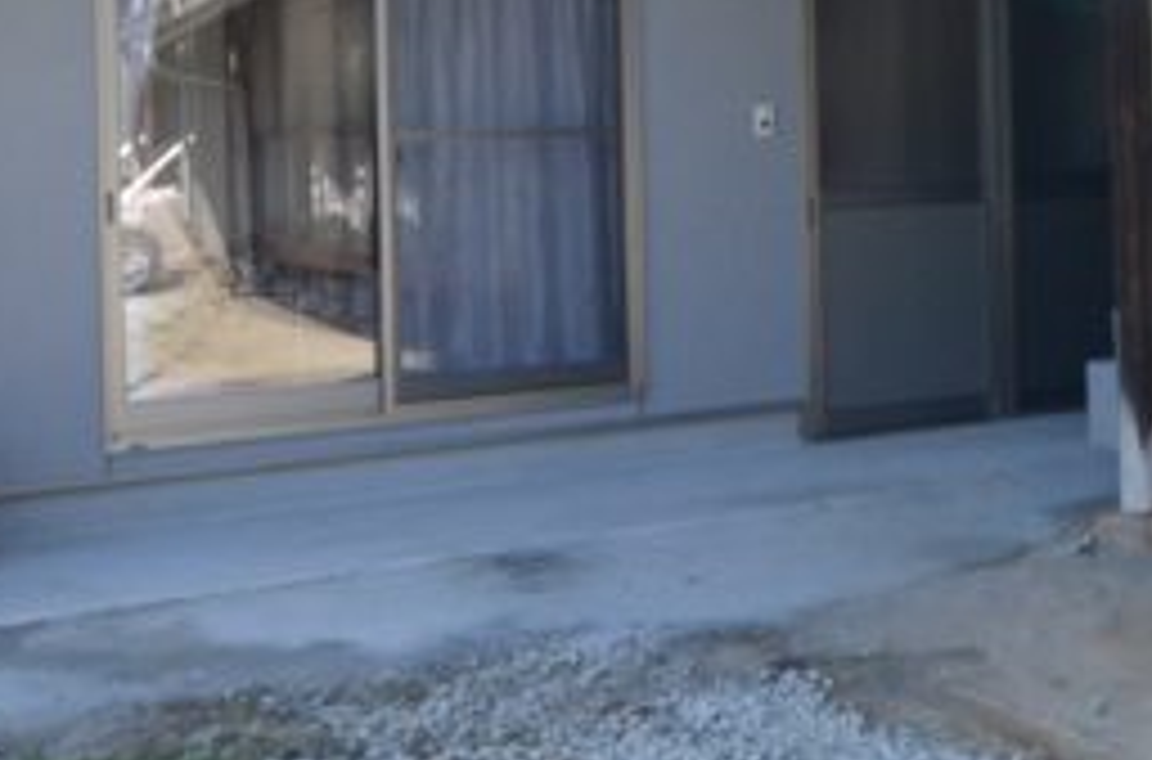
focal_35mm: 60
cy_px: 67
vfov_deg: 21.9
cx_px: 1264
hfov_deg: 30.1
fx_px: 1914
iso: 800
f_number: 5.6
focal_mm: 10
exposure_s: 1/1000
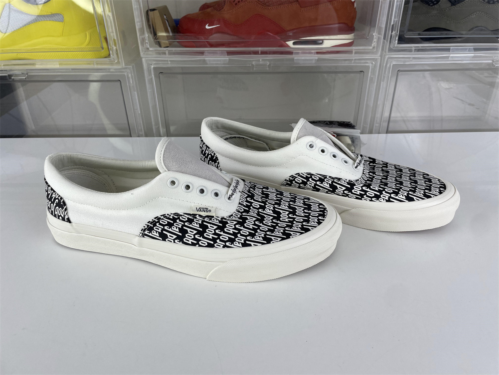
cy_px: 188
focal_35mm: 26
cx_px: 250
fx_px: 375
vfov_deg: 53.1
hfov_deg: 67.3
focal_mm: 4.2
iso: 32
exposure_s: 1/264
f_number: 1.6
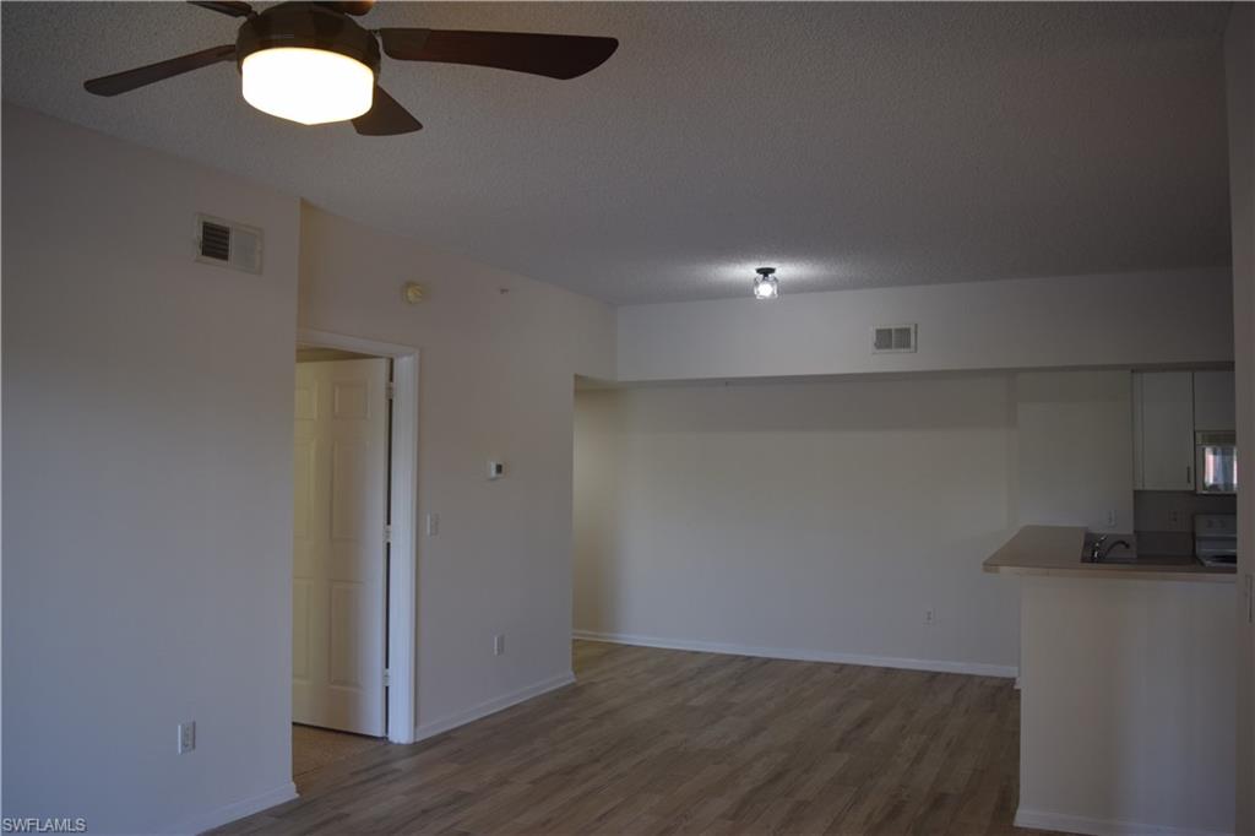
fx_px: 941
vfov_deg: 47.9
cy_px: 418
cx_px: 628
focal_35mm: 27
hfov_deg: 67.4
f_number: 4.5
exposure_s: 1/80
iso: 400
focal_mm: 18
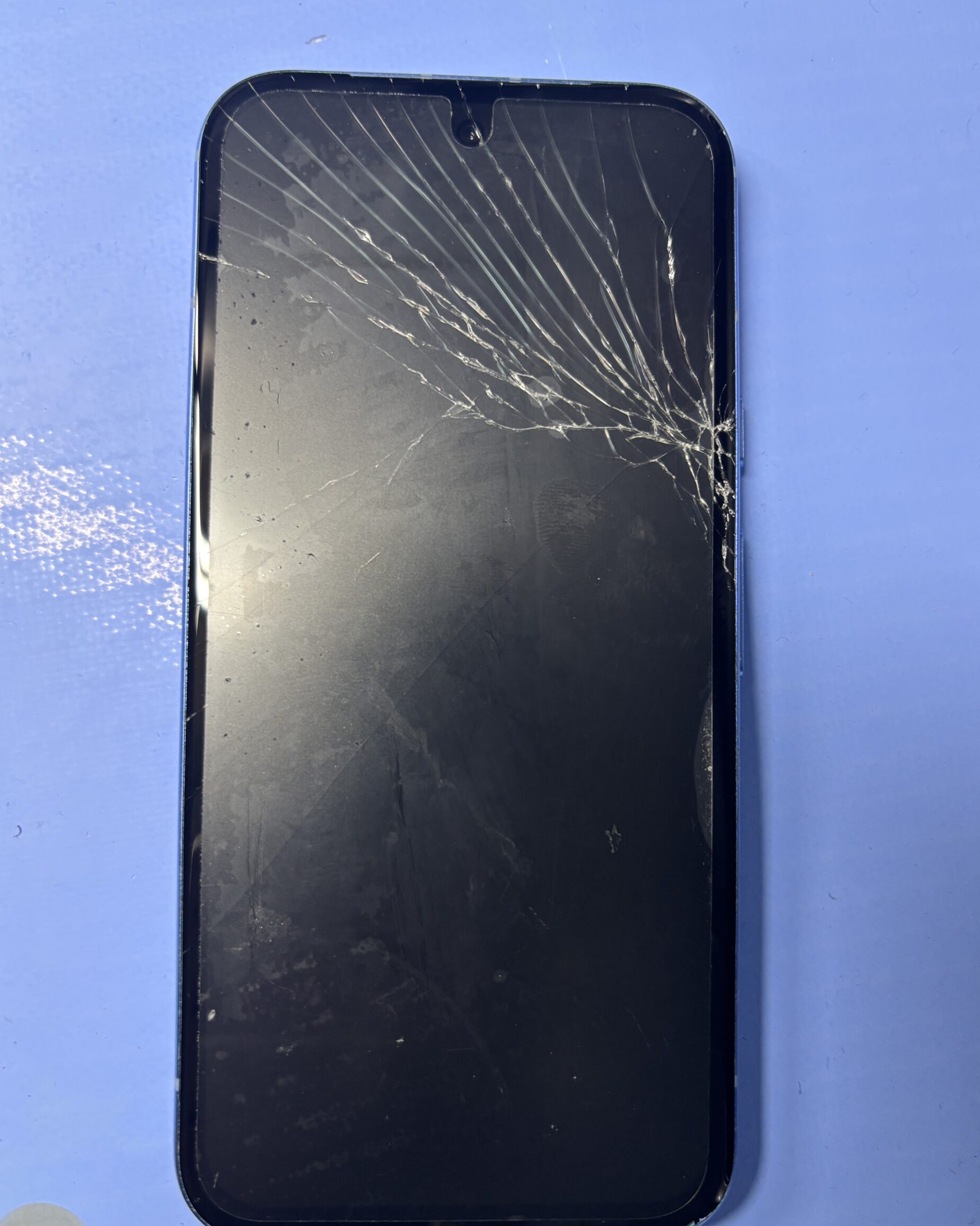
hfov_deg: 51.5
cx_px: 495
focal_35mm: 28
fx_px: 1015
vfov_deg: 62.2
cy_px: 626
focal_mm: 5.96
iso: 125
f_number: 1.6
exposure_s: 1/105
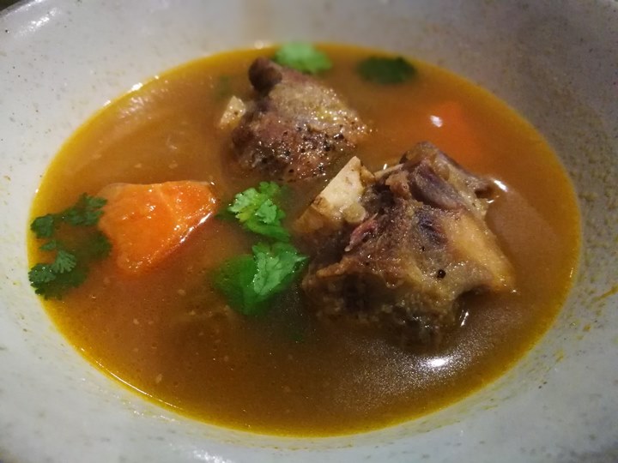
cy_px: 232
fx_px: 482
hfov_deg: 65.3
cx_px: 309
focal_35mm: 27
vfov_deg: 51.4
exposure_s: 1/17.1
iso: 1600
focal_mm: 4.5
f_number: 4
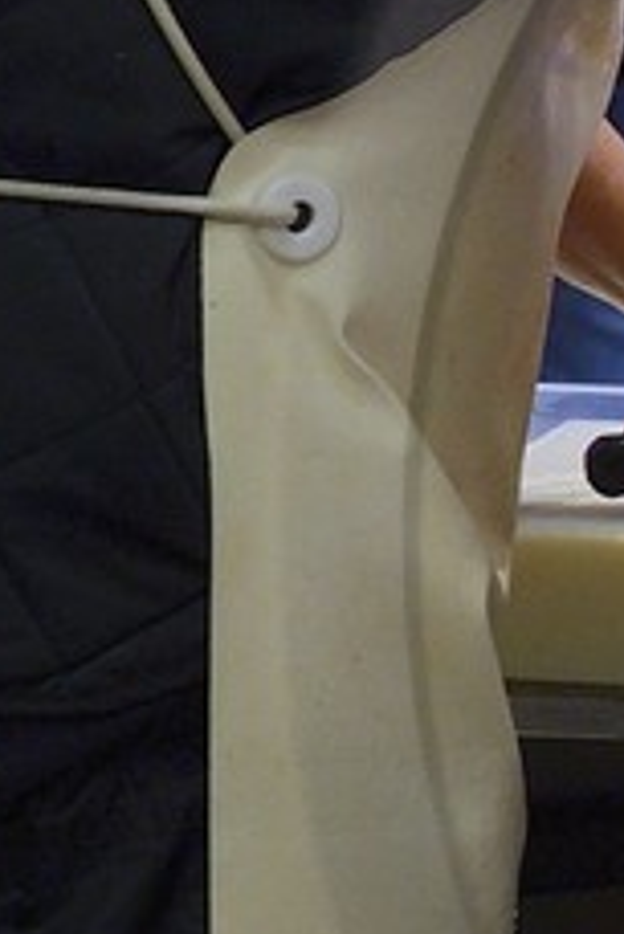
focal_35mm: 265
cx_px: 1529
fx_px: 6879
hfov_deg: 5.0
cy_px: 542
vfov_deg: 7.8
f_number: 5
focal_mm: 38
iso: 800
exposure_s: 1/250
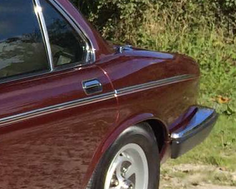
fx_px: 1082
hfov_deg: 10.4
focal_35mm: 155
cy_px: 42
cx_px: -362
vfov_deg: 9.9
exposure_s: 1/1953
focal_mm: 4.12
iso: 40
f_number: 2.2
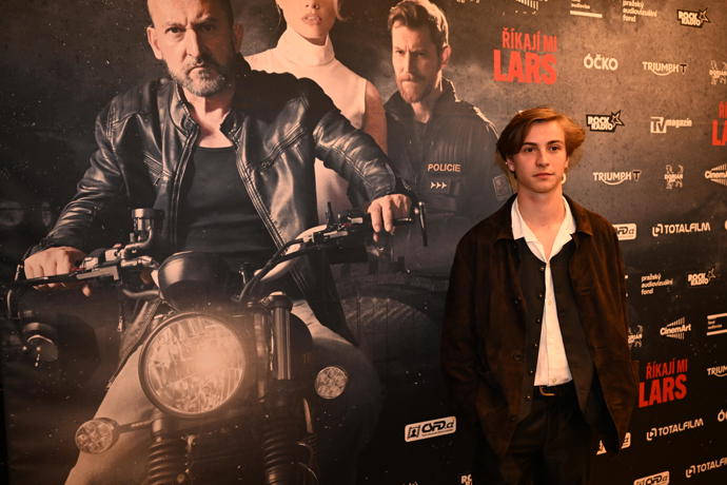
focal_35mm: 30
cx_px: 364
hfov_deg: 62.8
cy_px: 242
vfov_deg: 44.3
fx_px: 596
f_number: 4
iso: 2500
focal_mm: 29.5
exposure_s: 1/125
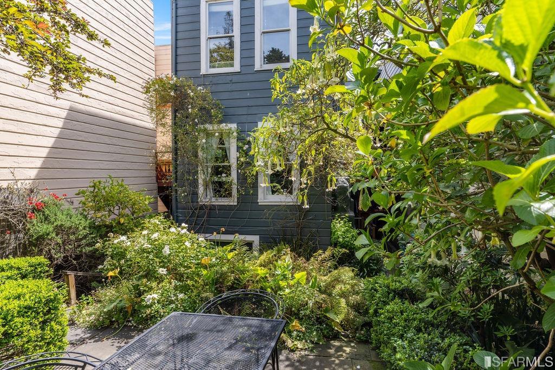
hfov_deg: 84.0
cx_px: 278
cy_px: 185
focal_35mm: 20
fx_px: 308
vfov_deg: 61.9
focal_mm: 20
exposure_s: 1/60
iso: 100
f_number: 8
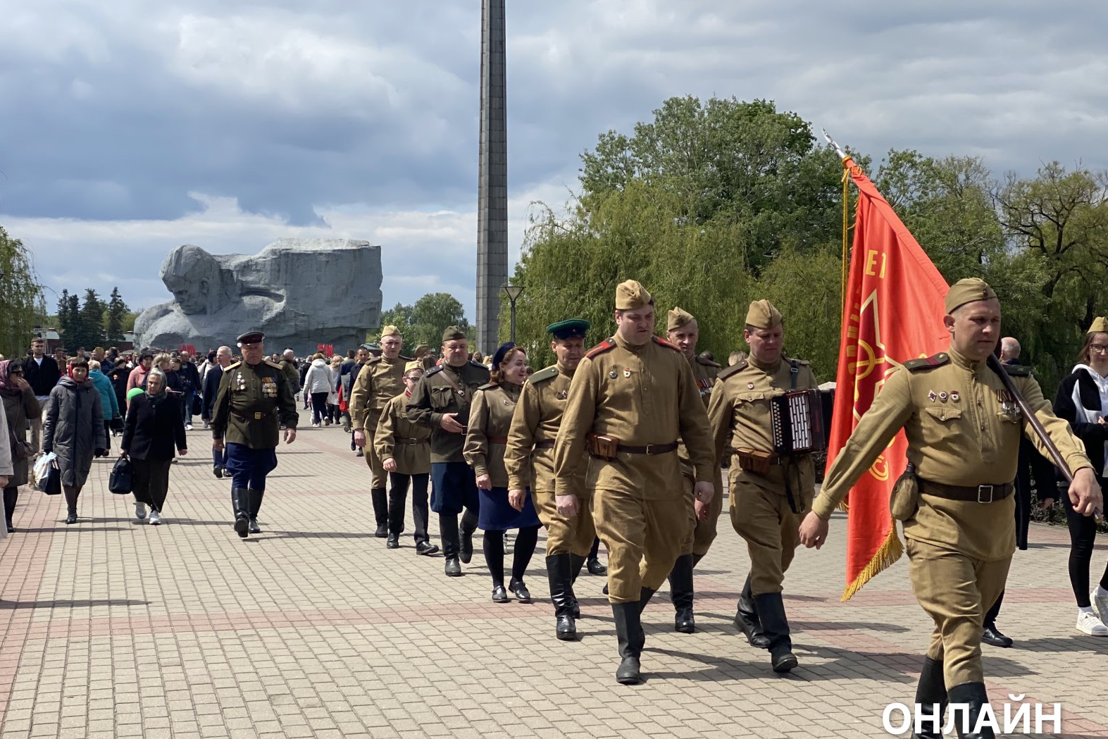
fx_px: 1693
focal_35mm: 55
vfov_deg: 24.6
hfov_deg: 36.2
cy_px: 419
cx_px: 560
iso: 20
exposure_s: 1/1453
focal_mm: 6
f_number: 2
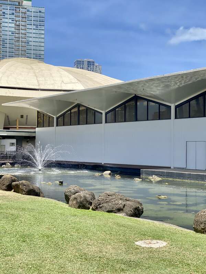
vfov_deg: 36.8
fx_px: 413
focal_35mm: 52
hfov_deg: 28.0
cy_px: 137
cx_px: 103
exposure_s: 1/1453
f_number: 2
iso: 20
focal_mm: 6
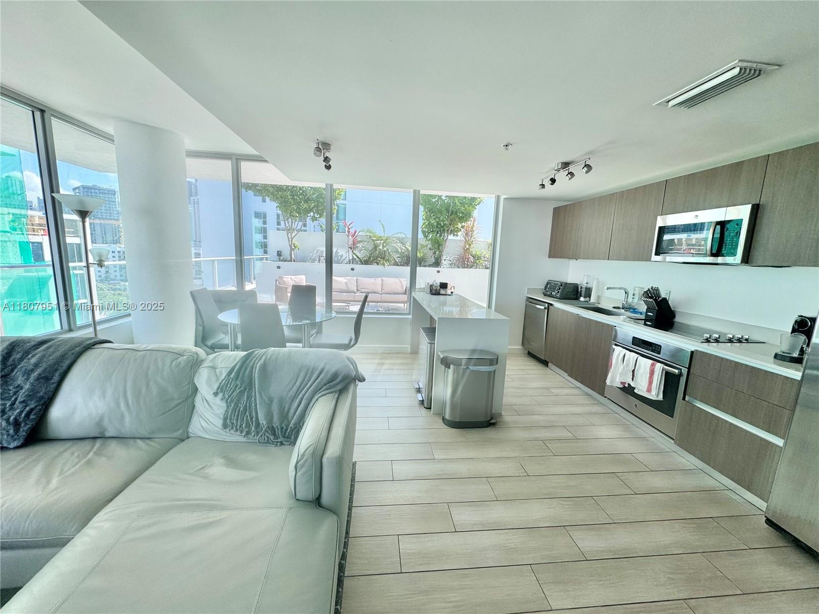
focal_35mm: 14
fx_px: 331
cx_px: 410
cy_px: 307
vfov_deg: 85.7
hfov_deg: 102.1
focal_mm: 2.22
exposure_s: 1/278
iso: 40
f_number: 2.2
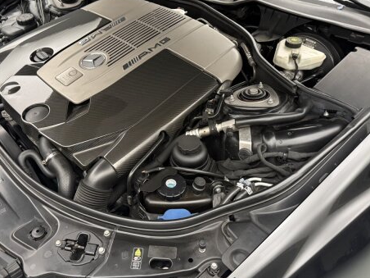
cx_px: 155
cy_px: 112
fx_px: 363
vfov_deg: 41.6
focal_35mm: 34
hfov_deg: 53.7
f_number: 1.78
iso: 640
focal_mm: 6.76
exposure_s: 1/60
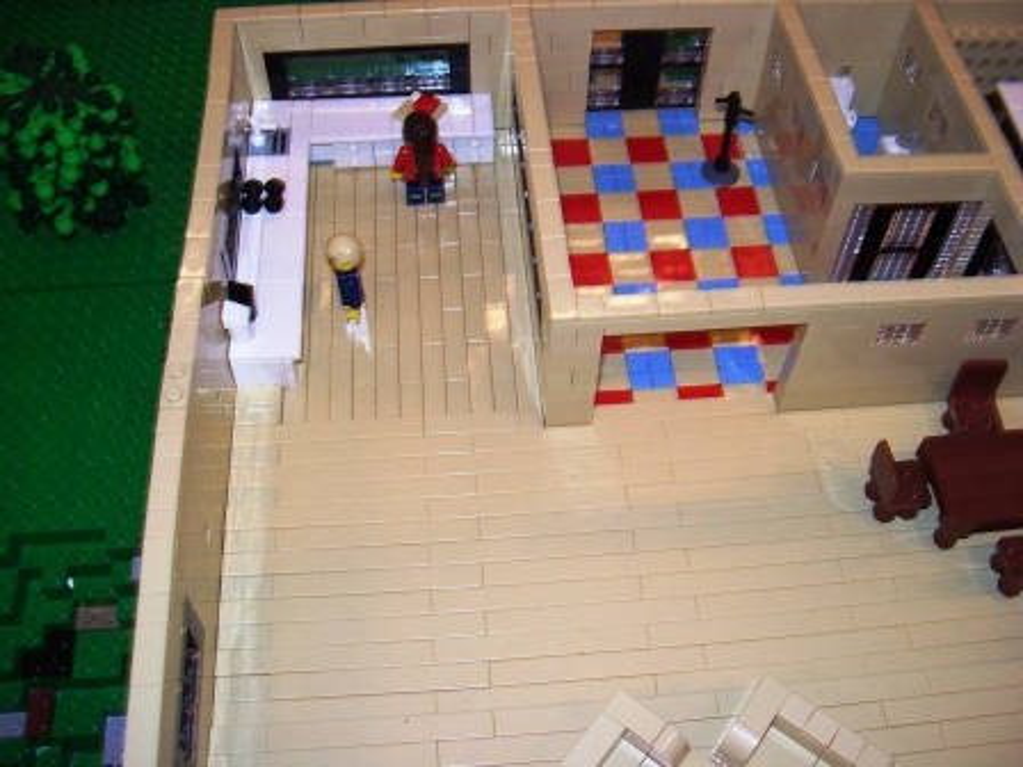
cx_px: 512
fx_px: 1064
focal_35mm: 36
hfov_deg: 51.4
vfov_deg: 39.7
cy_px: 384
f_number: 2.7
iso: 80
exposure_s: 1/60
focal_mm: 6
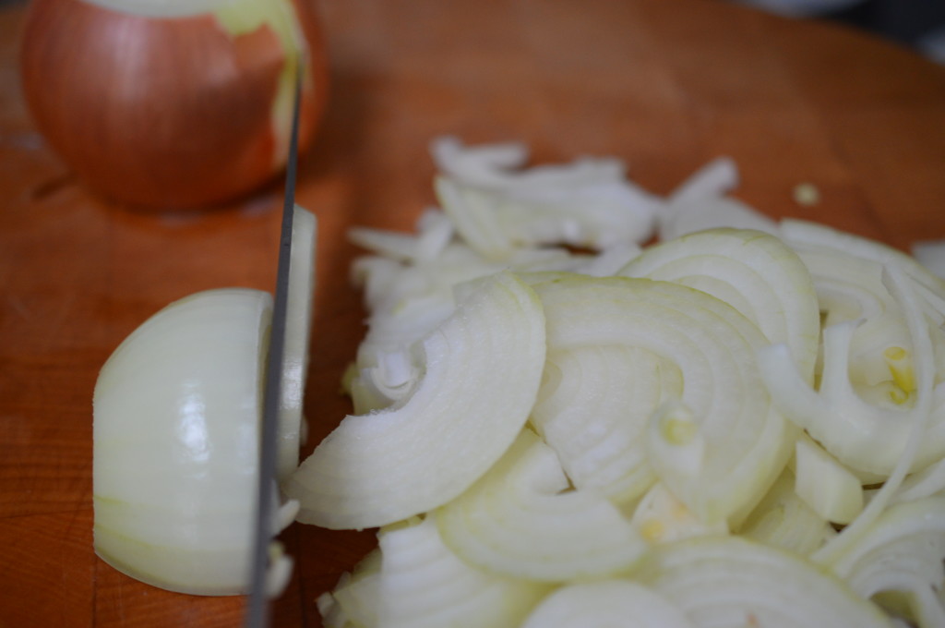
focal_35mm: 60
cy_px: 314
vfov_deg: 22.6
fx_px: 1573
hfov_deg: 33.4
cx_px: 472
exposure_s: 1/60
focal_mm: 40
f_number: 3
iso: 560
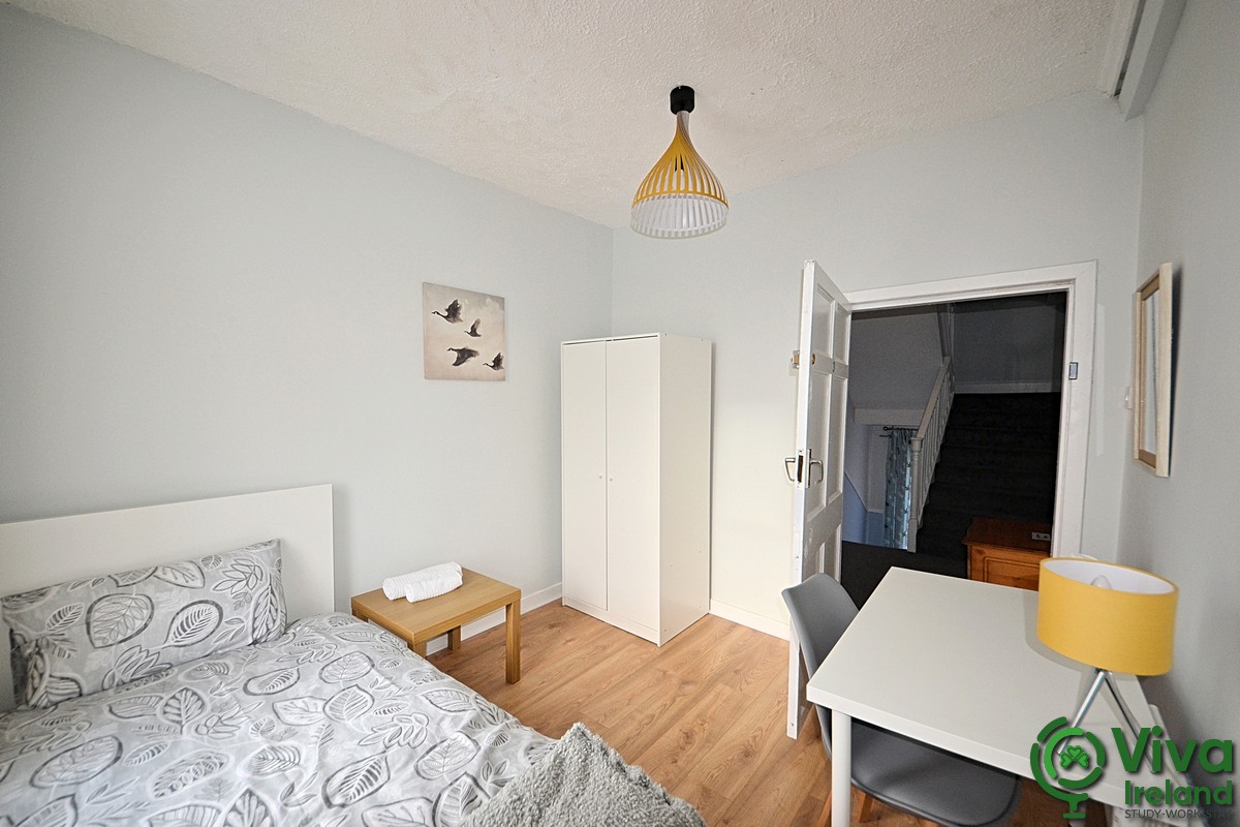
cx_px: 620
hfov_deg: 112.6
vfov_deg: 90.0
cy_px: 414
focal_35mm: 12
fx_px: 413
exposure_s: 1/100
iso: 400
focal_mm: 8
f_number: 4.5
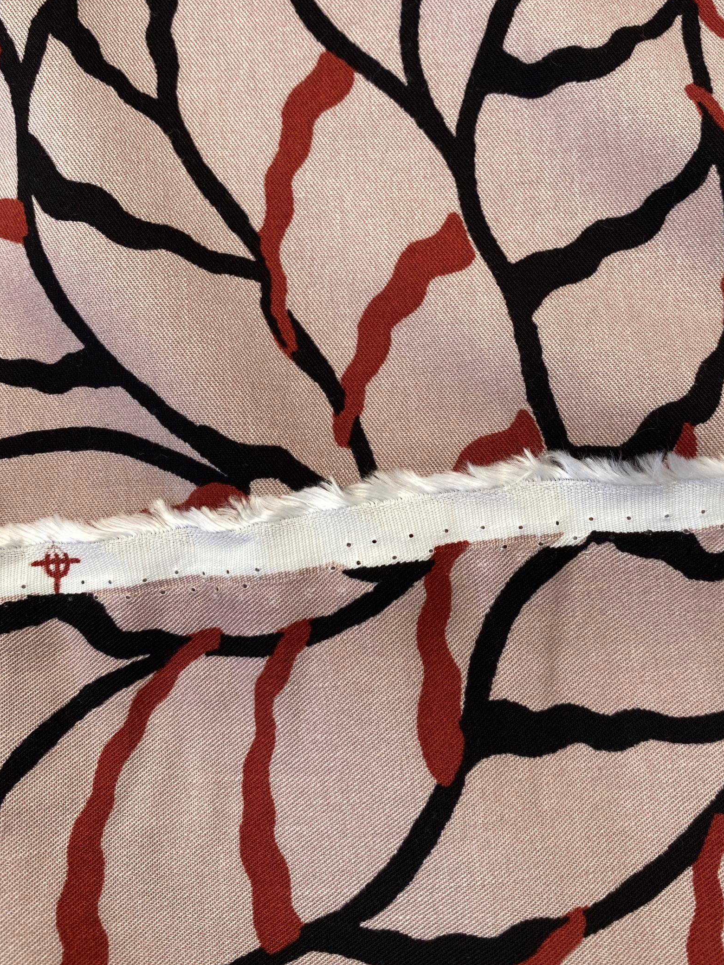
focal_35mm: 32
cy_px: 412
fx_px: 892
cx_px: 421
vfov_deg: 56.6
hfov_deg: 44.0
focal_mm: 4.25
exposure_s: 1/122
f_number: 1.8
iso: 40
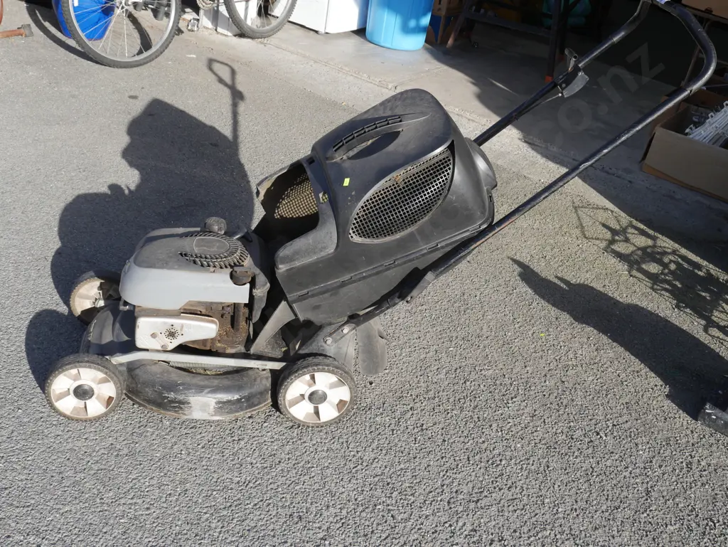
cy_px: 274
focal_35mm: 40
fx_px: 842
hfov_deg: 46.8
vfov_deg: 36.0
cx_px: 364
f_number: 7.1
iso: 200
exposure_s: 1/320
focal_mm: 20
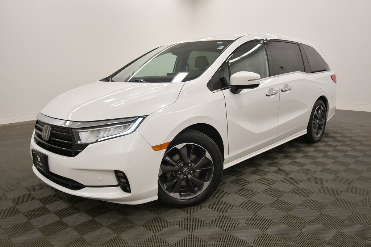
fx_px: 289
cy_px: 124
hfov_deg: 65.5
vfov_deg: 46.4
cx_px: 186
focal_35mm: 28
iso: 800
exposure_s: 1/250
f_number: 5.6
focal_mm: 19
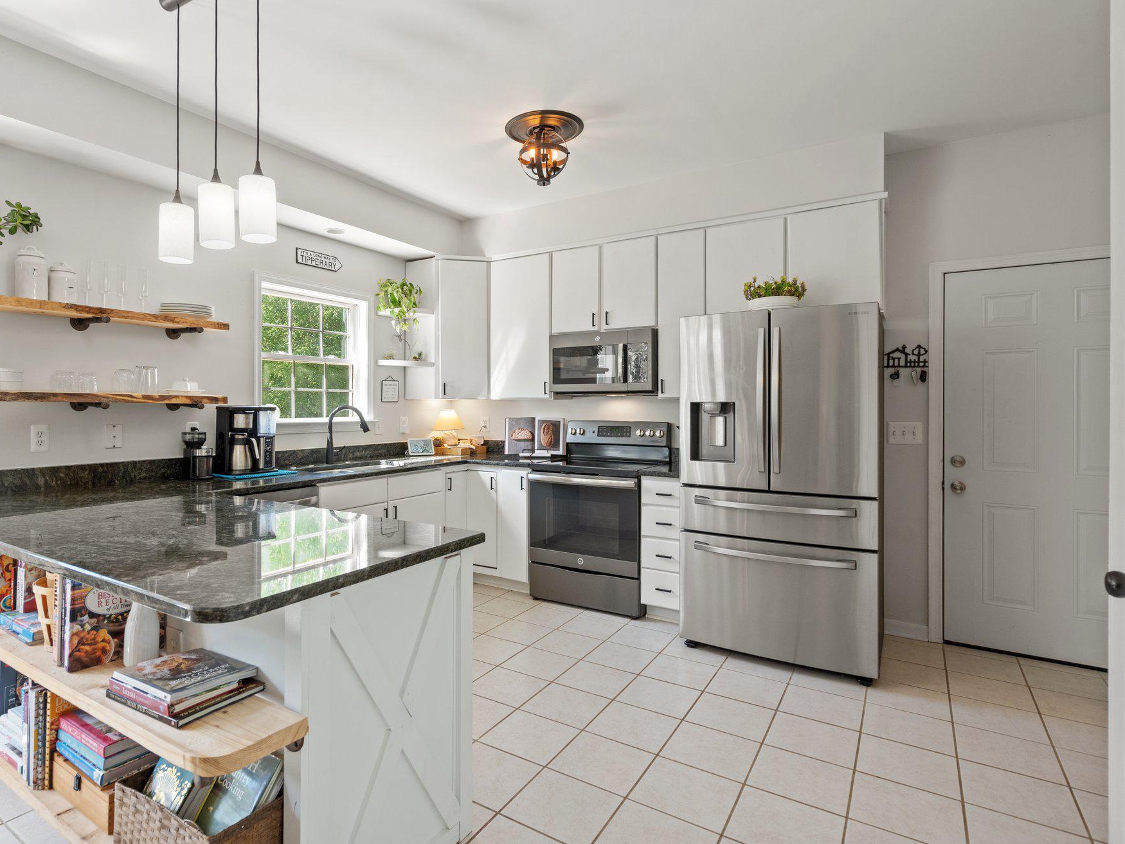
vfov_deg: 71.6
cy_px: 419
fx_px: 585
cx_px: 486
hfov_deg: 87.2
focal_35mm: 18
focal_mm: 16
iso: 500
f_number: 8
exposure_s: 1/20
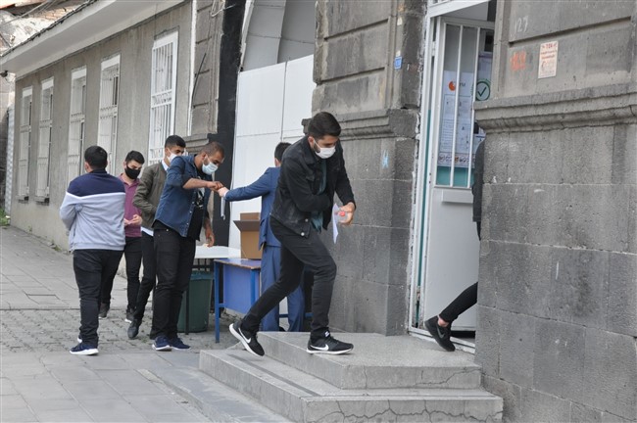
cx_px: 318
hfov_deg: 27.0
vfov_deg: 18.1
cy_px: 212
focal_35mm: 75
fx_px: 1326
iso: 1000
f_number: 10
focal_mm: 50
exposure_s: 1/400
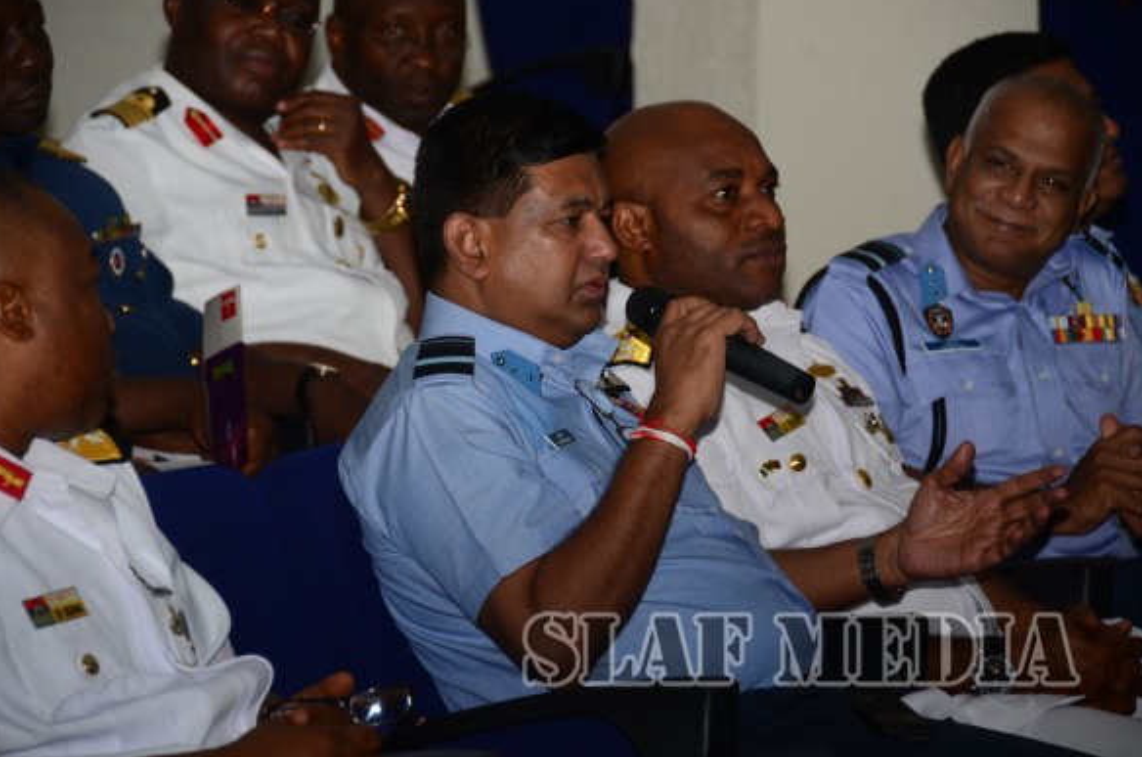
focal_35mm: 231
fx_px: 7314
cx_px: 577
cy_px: 378
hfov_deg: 8.9
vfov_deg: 5.9
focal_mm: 150
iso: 400
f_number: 5.6
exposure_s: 1/100
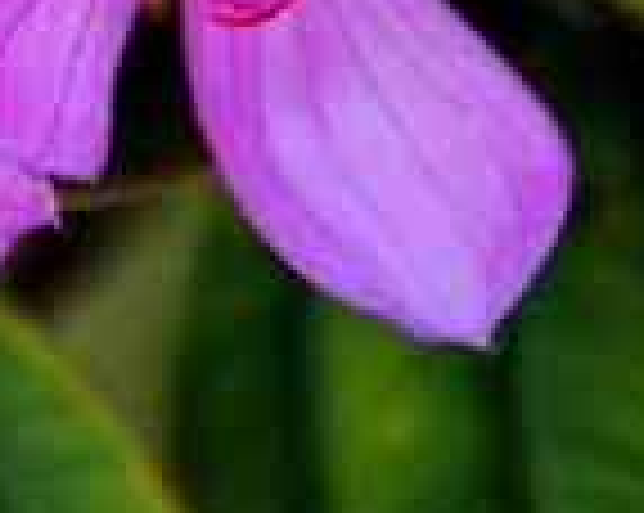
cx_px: -185
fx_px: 20633
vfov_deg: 1.4
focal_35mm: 1084
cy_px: -292
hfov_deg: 1.8
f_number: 5.6
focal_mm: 200
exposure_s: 1/1600
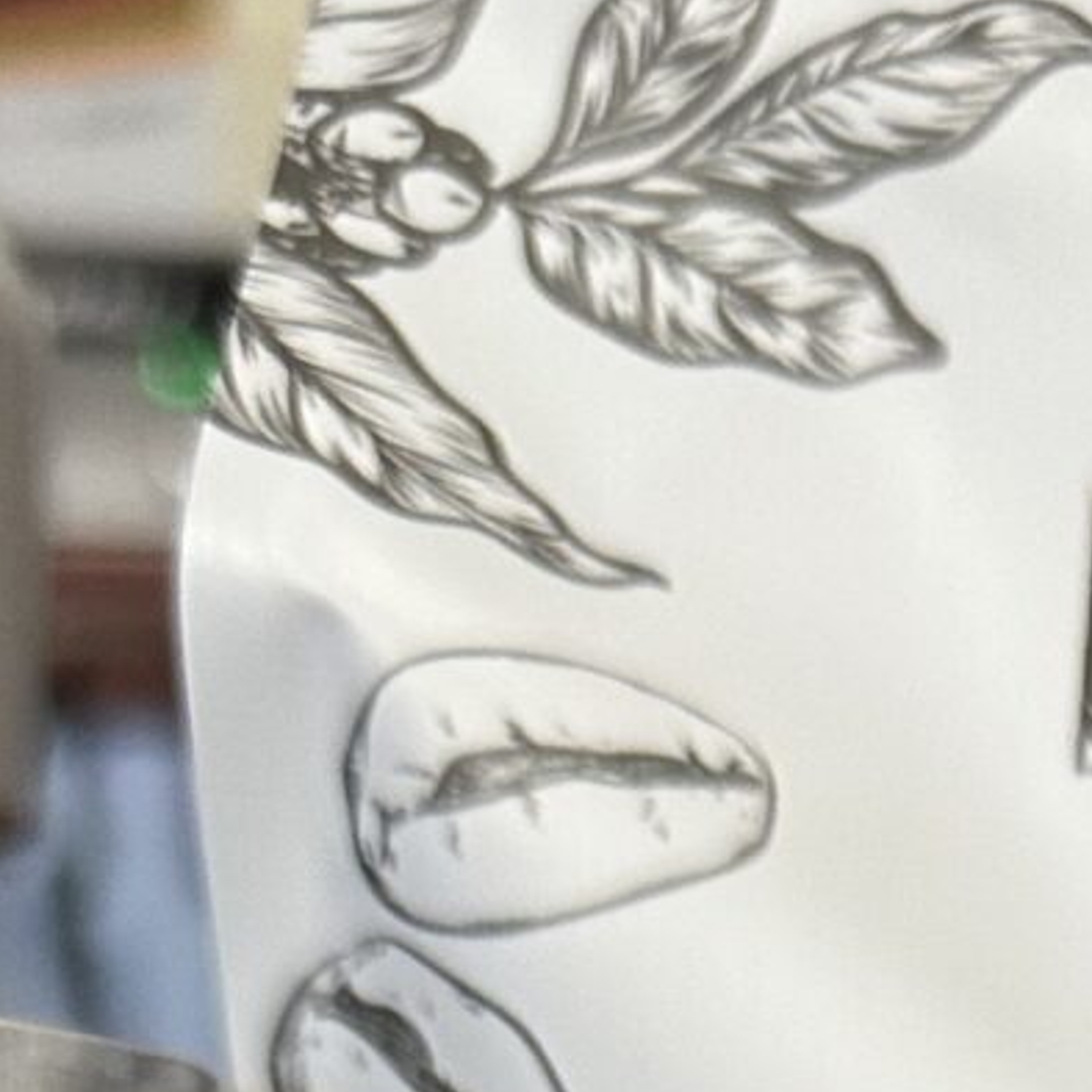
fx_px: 4925
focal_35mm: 138
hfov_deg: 11.8
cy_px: 2985
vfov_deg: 10.2
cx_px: 1901
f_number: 1.78
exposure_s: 1/60
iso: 160
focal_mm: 6.86
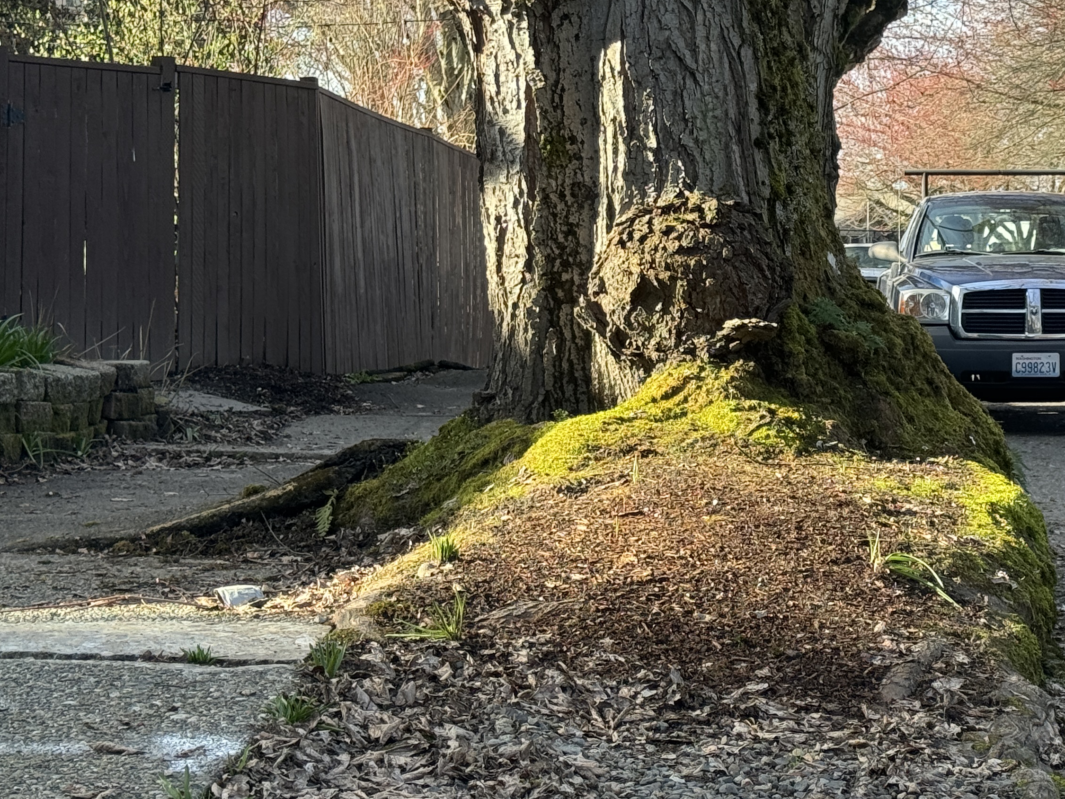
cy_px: 302
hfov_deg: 22.4
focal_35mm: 86
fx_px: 2646
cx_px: 862
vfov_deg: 17.1
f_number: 1.78
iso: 64
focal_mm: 6.86
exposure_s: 1/507
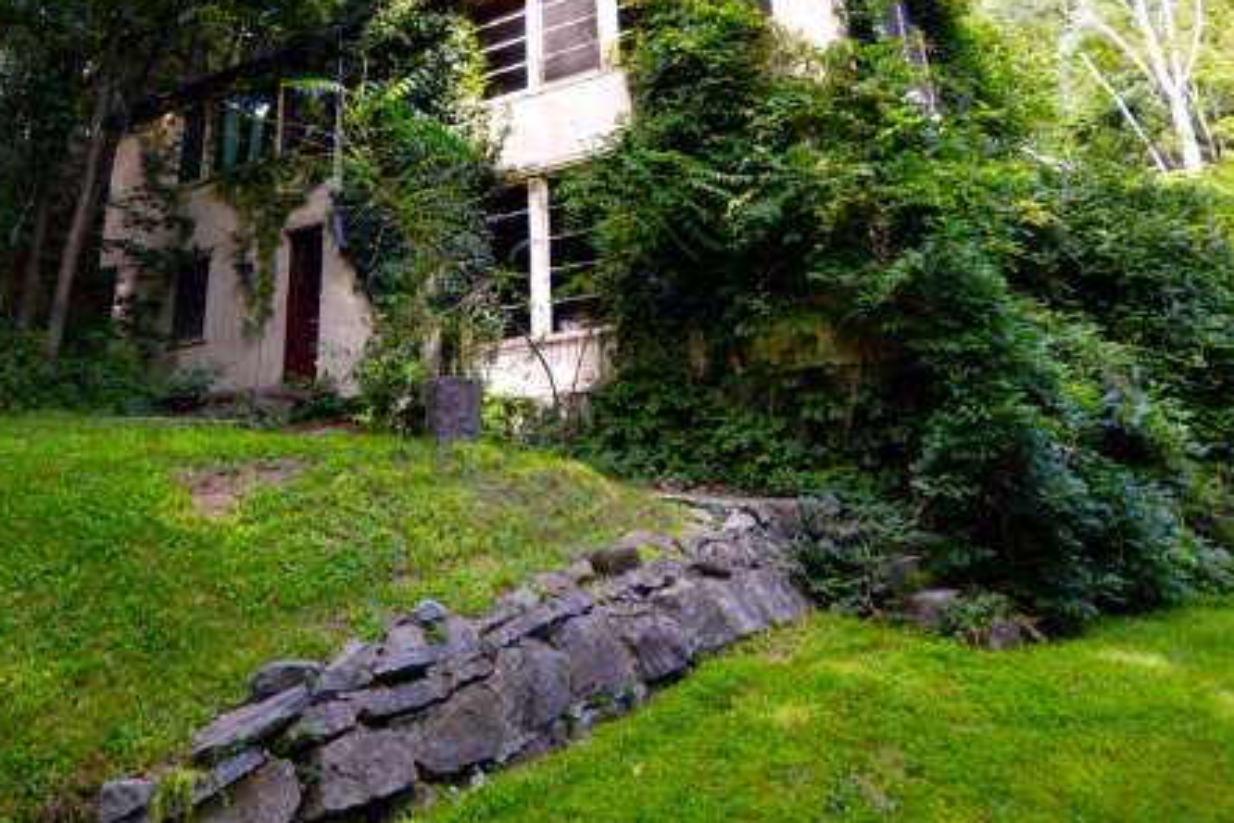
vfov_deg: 44.2
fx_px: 925
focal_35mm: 27
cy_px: 100
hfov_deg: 67.2
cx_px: 548
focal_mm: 10
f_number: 5.6
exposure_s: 1/125
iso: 400
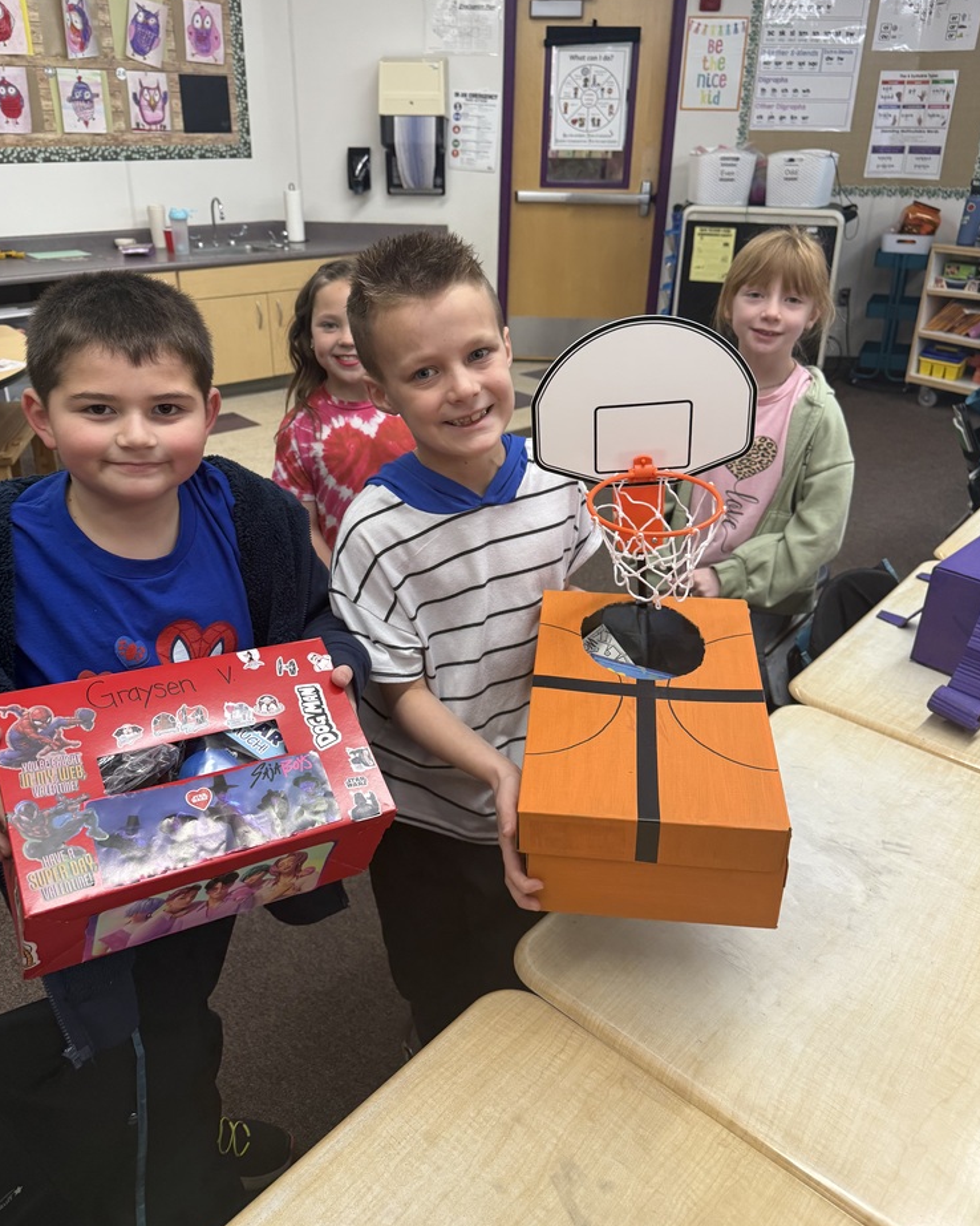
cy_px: 557
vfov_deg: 65.9
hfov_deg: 54.9
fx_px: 943
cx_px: 474
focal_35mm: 26
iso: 200
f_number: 1.78
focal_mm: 6.76
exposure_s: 1/120
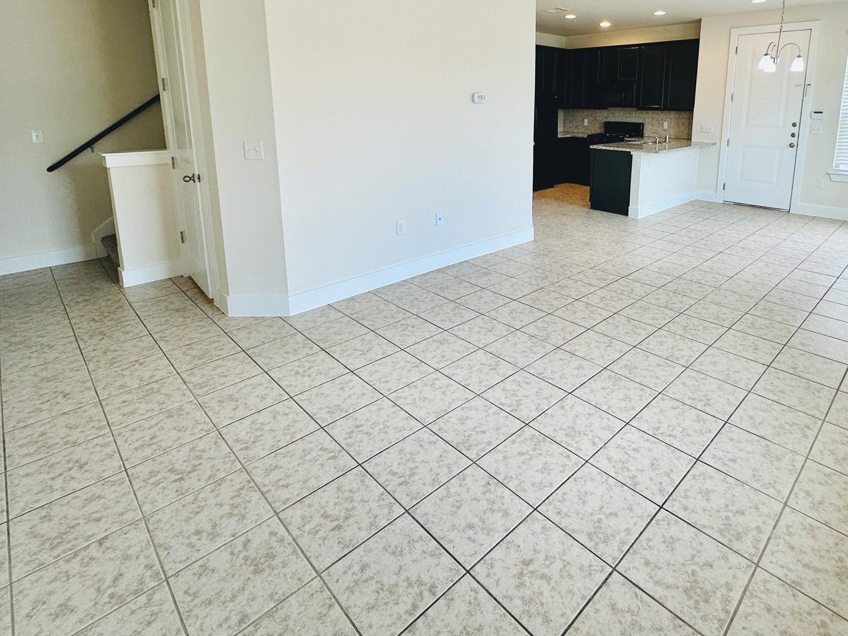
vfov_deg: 63.6
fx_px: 490
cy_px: 192
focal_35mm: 20
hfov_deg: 80.7
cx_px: 512
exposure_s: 1/120
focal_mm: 2.22
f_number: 2.2
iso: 125
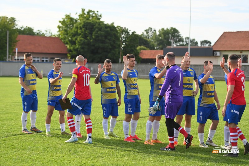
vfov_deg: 14.9
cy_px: 83
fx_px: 636
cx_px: 124
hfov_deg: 22.1
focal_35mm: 92
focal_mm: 92
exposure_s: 1/3200
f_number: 2.8
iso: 320
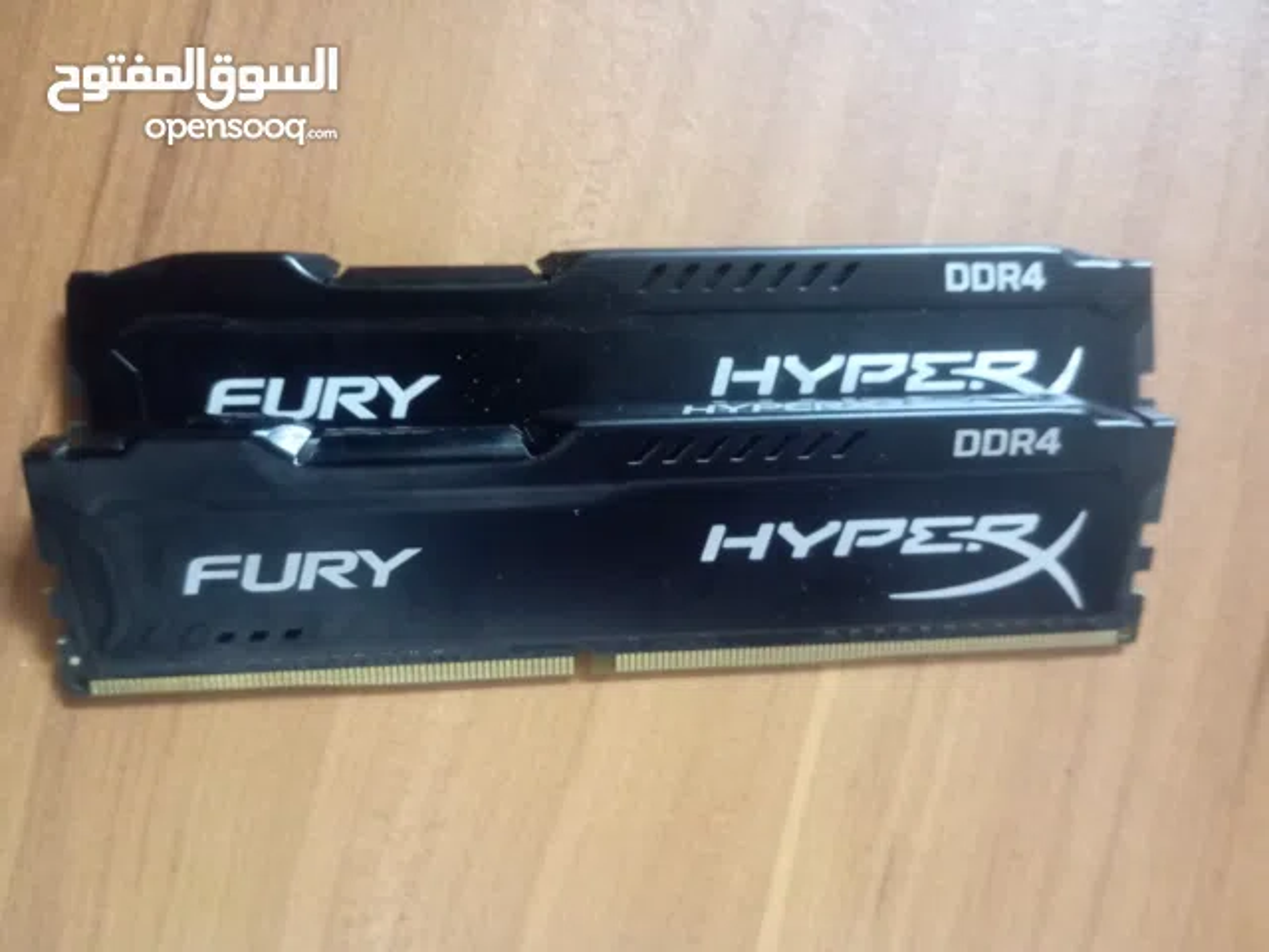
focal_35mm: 28
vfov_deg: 49.7
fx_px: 1026
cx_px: 634
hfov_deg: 63.4
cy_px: 476
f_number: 1.8
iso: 2461
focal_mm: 4.22
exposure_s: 1/16.7
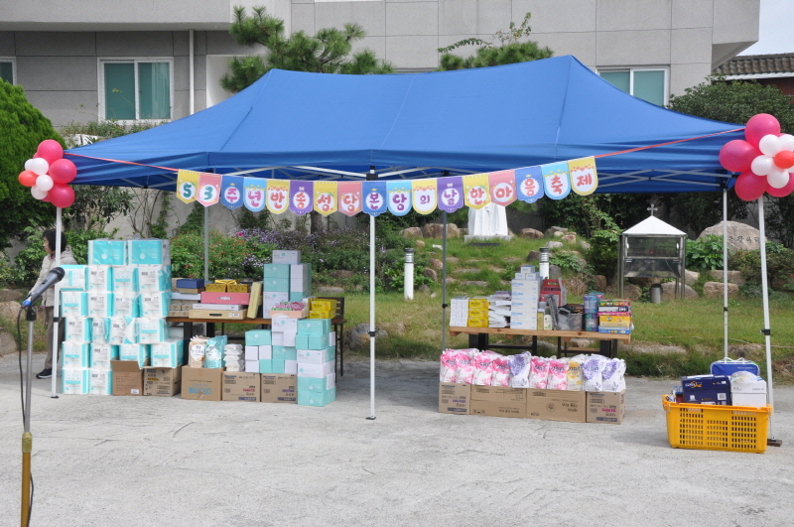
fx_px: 925
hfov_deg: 46.5
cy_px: 264
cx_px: 397
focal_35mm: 42
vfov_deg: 31.8
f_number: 11
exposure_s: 1/125
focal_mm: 28
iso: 200
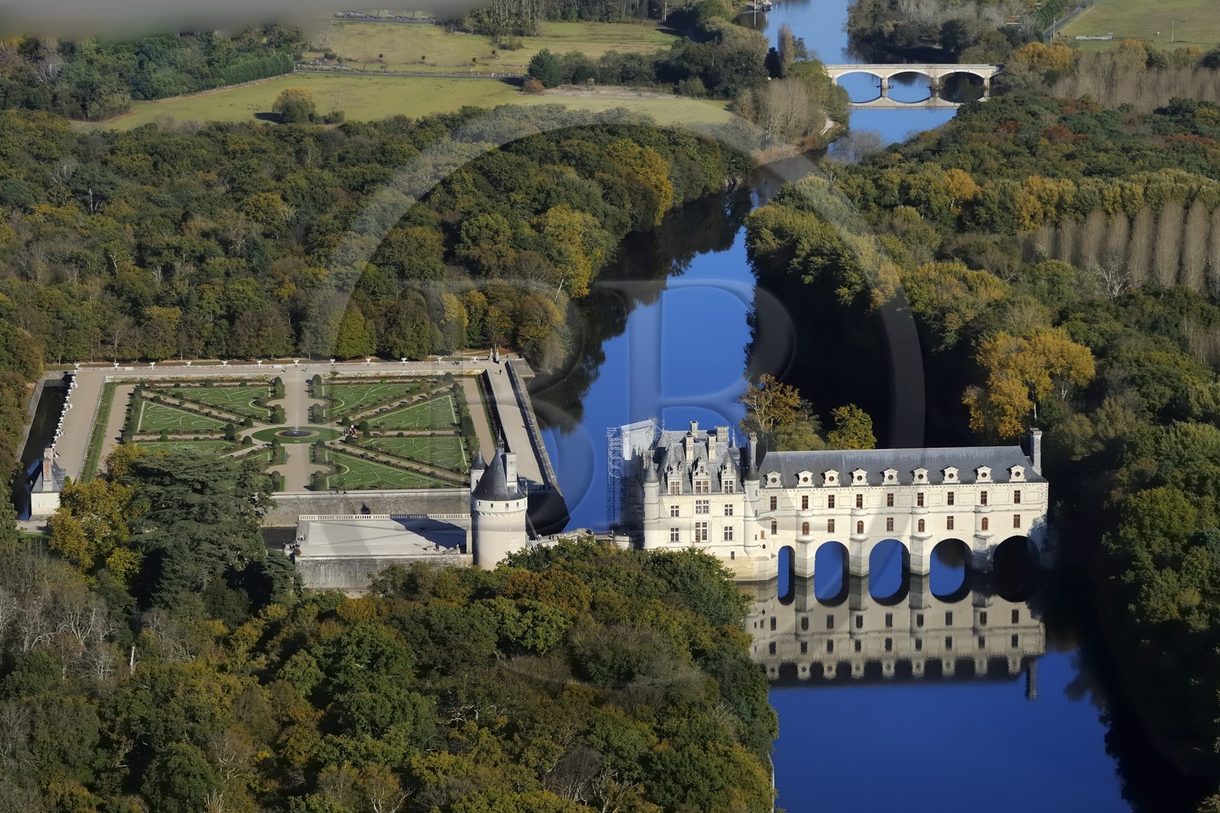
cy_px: 406
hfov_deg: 19.5
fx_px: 3557
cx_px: 610
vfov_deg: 13.0
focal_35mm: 105
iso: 400
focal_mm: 105
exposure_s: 1/1000
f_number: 9
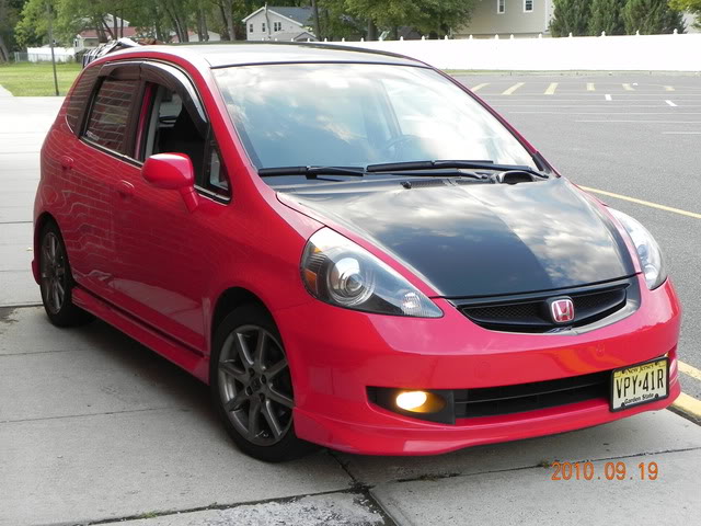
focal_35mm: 58
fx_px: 1175
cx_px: 350
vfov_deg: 25.2
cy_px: 263
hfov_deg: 33.2
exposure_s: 1/74.3
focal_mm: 10.3
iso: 160
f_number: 3.5
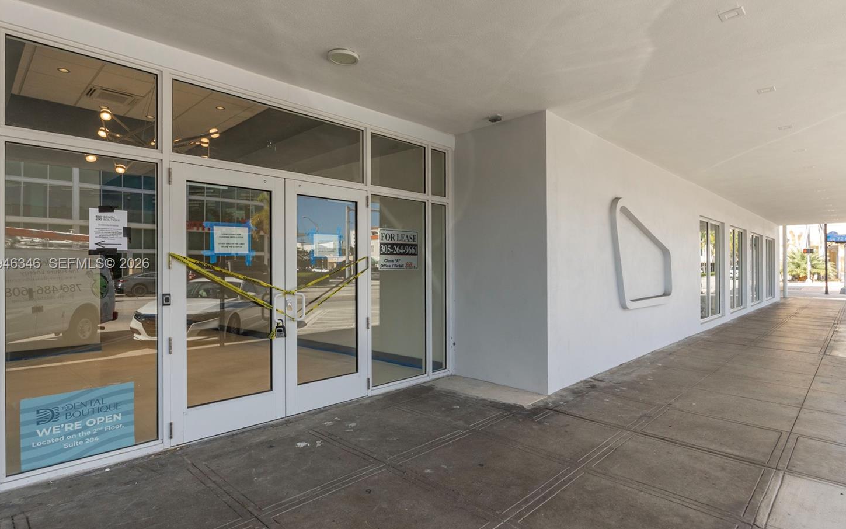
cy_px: 264
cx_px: 435
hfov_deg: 89.3
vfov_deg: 63.4
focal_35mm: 19
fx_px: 428
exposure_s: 1/200
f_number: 7.1
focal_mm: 11
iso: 320
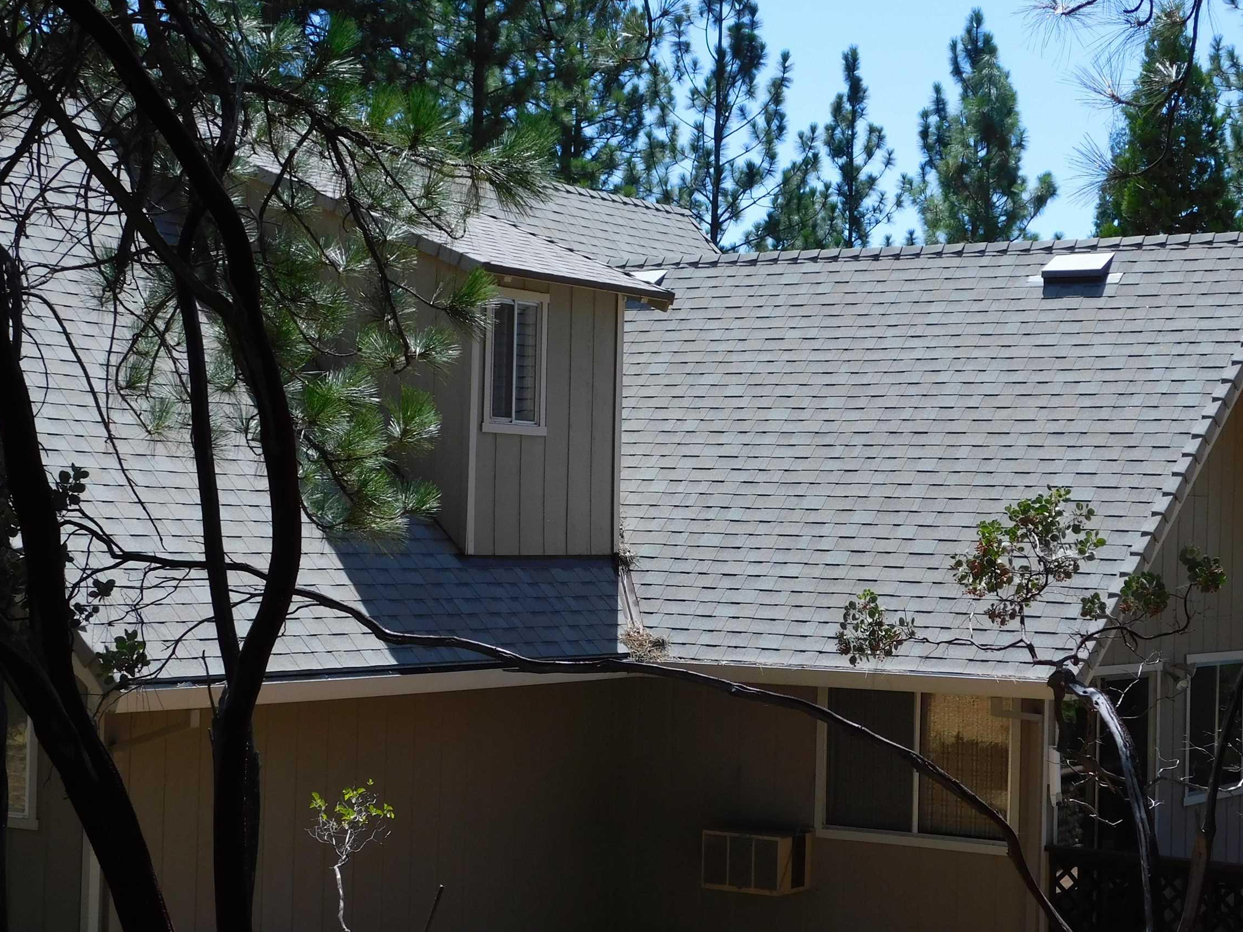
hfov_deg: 28.1
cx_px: 714
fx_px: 2478
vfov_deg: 21.3
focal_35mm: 69
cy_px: 489
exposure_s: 1/800
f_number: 3.8
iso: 125
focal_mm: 9
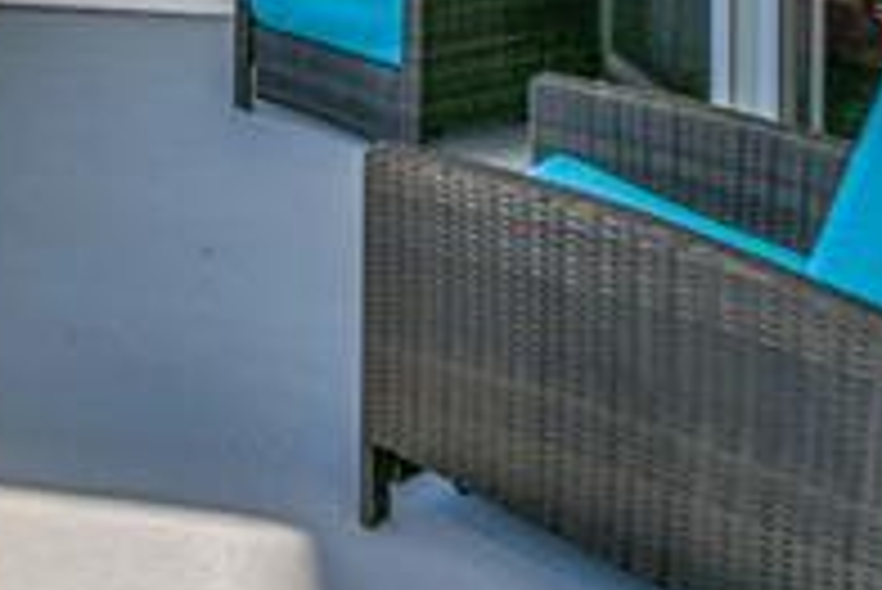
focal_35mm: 57
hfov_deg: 29.4
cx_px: -212
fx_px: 1397
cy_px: -354
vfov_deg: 19.8
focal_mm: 14
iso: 80
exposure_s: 1/200
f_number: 9
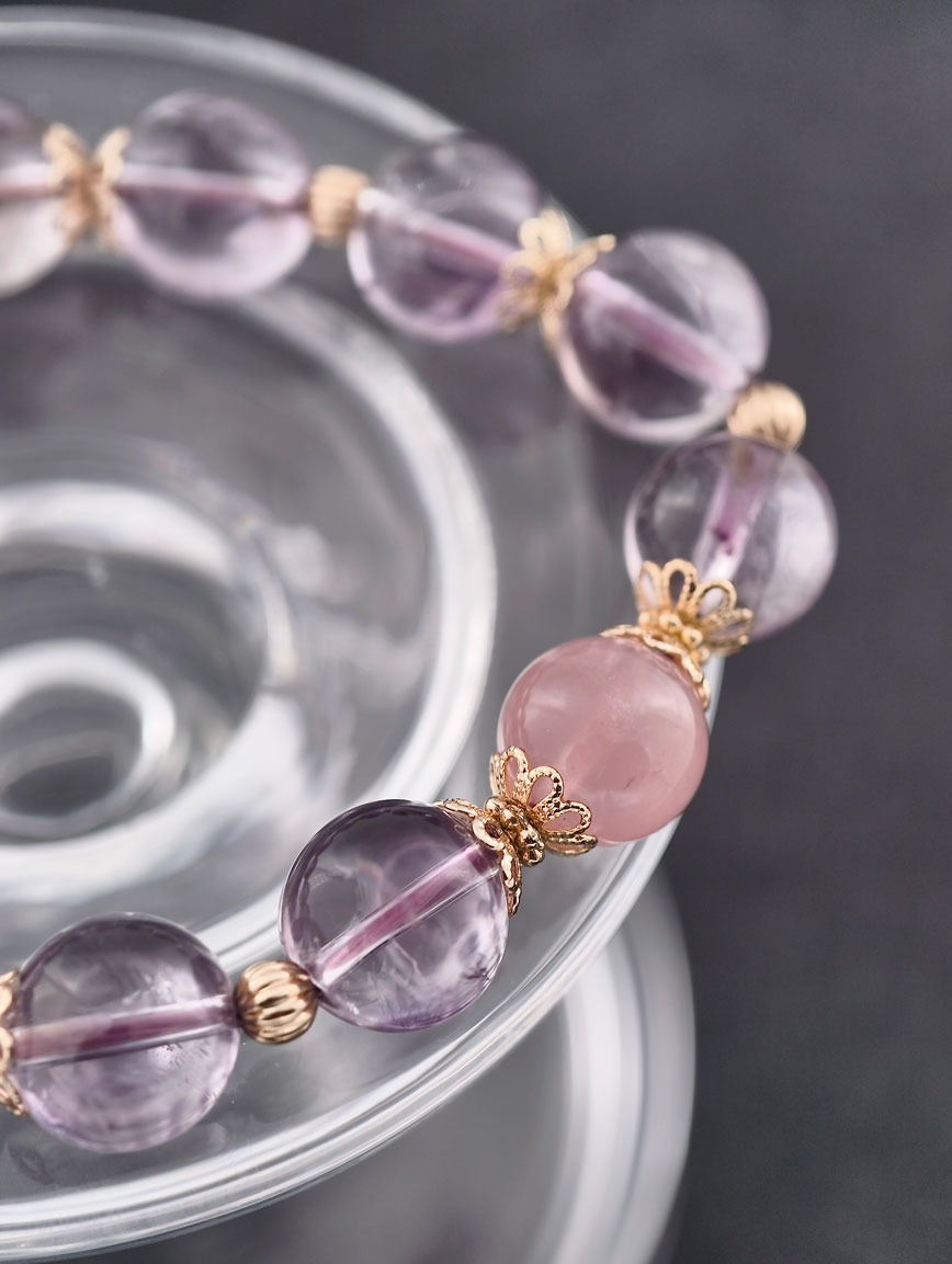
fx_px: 3109
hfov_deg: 17.4
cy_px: 632
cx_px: 476
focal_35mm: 85
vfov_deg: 23.0
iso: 125
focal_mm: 22.48
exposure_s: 1/160
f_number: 2.67
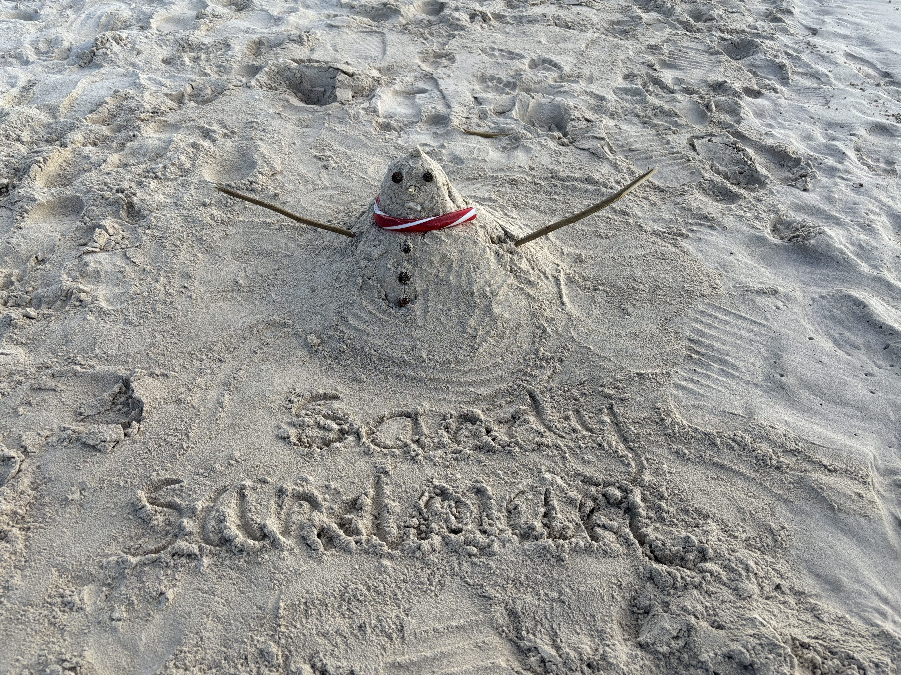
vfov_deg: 53.1
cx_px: 450
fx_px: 677
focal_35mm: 26
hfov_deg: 67.3
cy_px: 338
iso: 50
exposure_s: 1/978
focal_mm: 5.96
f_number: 1.6
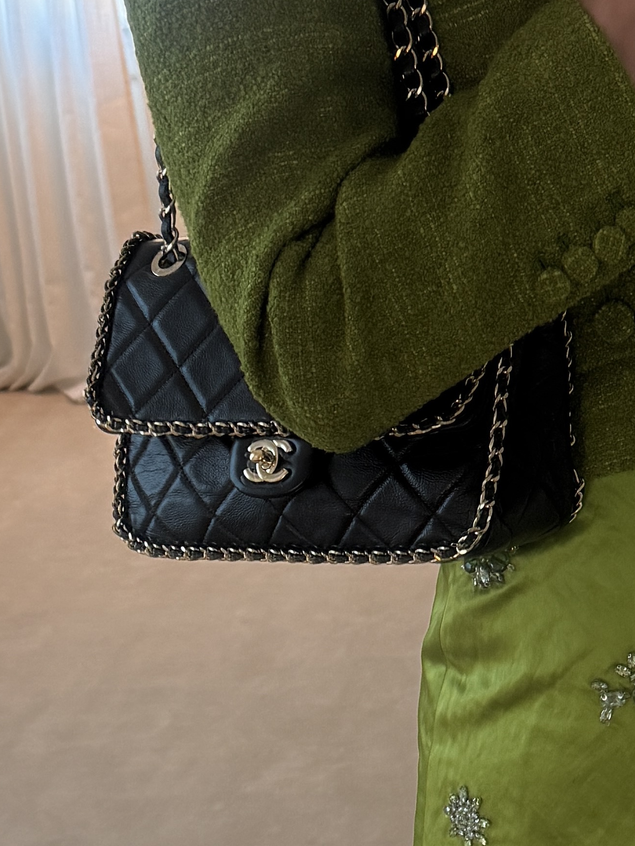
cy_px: 351
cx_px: 532
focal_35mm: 43
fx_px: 1052
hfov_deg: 32.4
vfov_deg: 43.7
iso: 250
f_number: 1.78
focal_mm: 6.76
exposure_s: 1/60
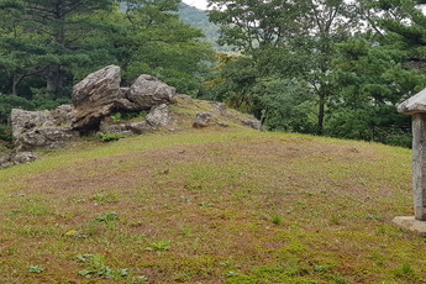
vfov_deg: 28.4
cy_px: 85
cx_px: 254
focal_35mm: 47
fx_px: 556
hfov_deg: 41.7
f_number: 1.7
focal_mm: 4.2
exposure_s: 1/810
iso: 40
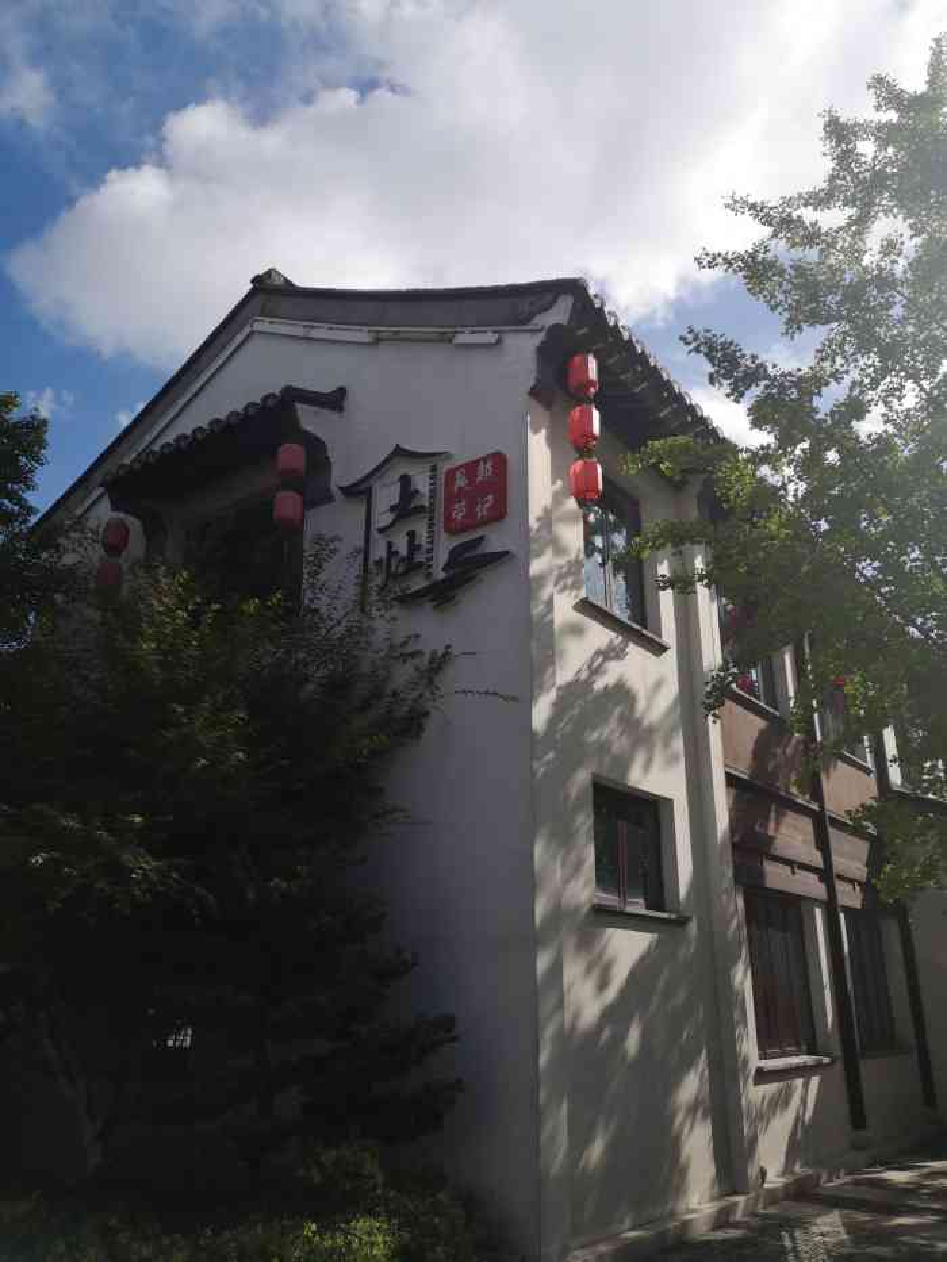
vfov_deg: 65.3
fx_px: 985
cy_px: 631
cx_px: 474
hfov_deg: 51.4
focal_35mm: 27
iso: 50
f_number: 1.8
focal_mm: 3.95
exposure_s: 1/5000
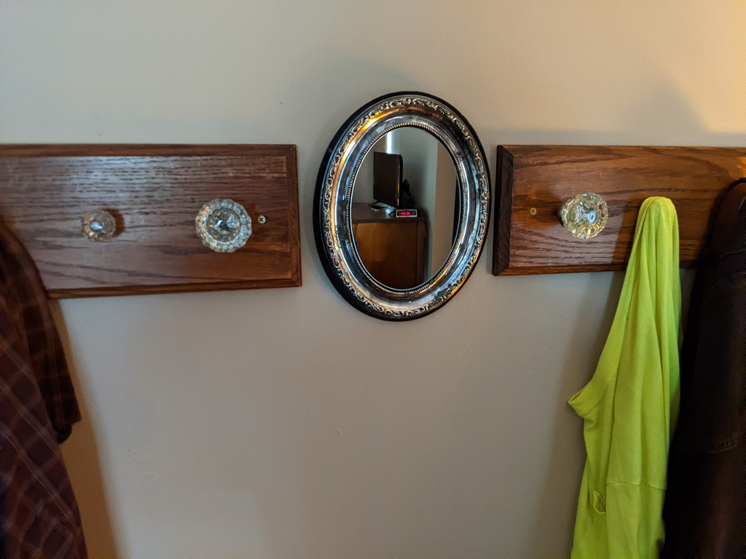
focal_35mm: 27
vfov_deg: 51.4
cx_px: 373
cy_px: 280
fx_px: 582
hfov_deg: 65.3
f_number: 1.8
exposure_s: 1/30
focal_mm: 4.44
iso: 879
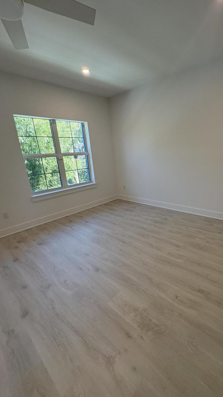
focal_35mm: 16
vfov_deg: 99.4
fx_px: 168
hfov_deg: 66.0
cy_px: 200
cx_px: 141
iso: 125
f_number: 2.2
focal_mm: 2.22
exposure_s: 1/120
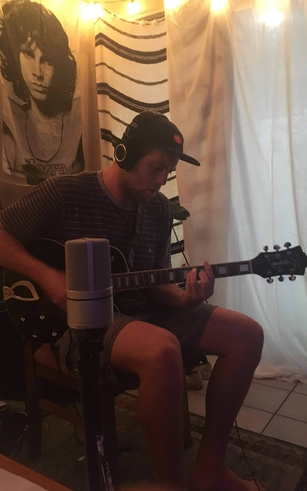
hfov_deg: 40.6
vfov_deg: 61.2
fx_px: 415
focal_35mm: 31
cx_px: 159
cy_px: 244
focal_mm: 4.15
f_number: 2.2
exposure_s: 1/15
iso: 320
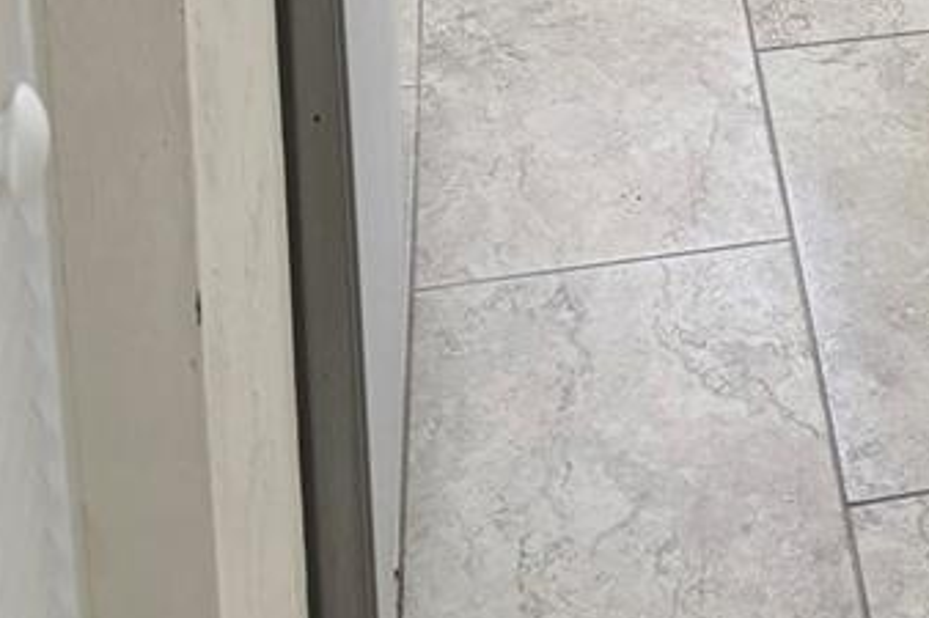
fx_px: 2476
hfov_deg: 19.9
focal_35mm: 96
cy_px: -747
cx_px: 1130
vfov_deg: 12.1
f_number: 1.6
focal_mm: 5.96
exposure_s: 1/60
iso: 80
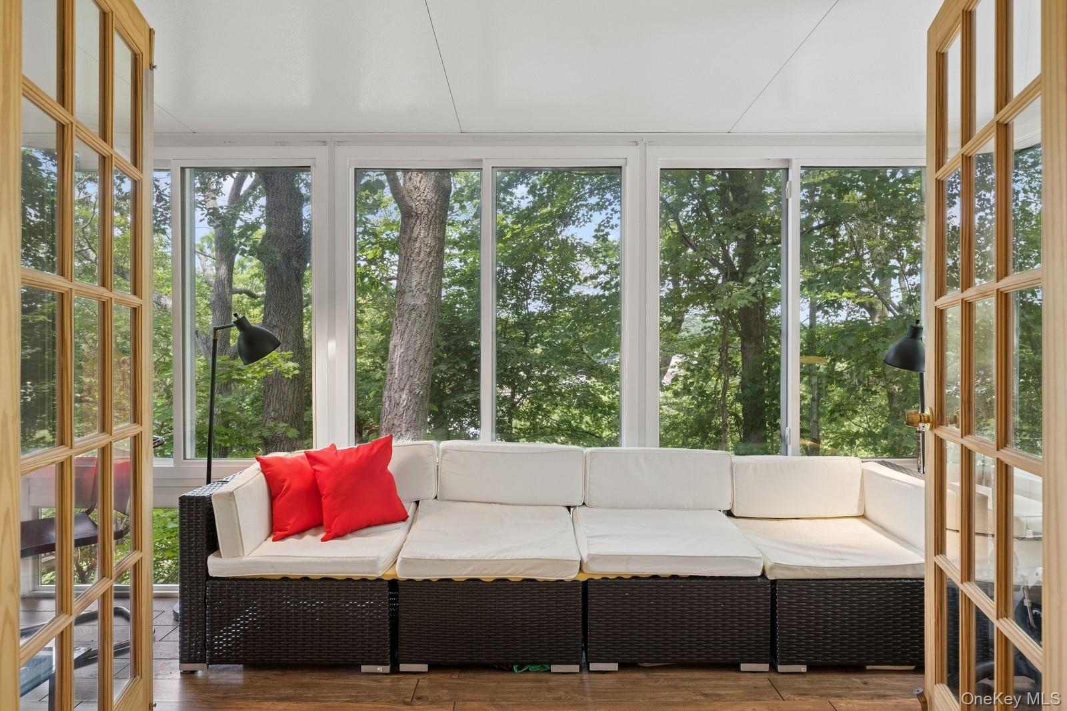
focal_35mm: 22
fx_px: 667
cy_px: 356
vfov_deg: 56.1
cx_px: 534
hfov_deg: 77.3
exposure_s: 1/160
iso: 640
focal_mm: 22.5
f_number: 8
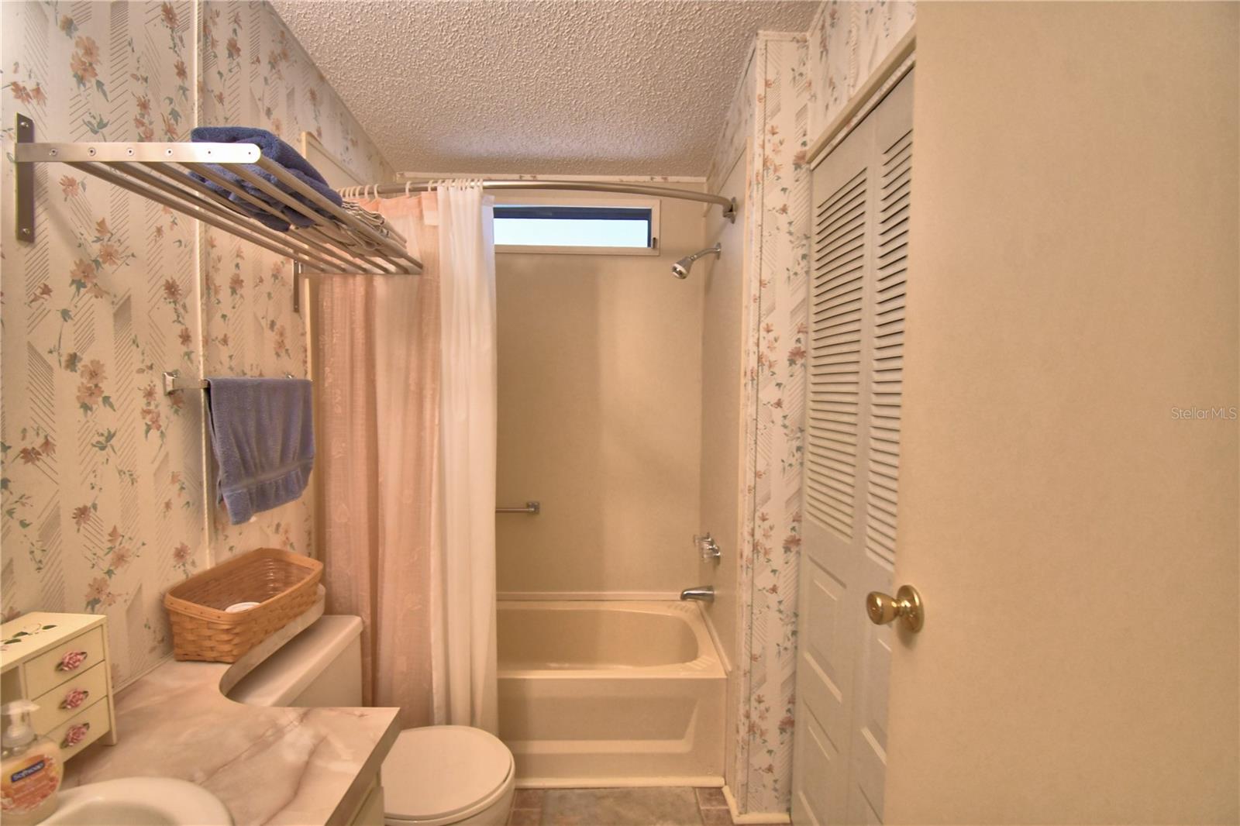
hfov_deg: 100.4
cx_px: 620
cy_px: 413
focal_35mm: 15
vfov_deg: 77.3
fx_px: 517
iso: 560
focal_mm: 10
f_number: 4.5
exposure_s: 1/30
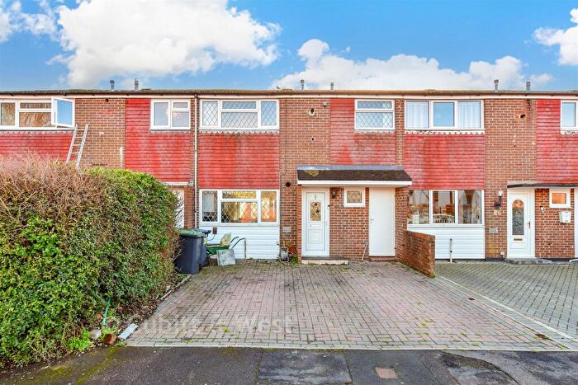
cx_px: 289
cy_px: 192
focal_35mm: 19
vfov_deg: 64.6
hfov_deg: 86.9
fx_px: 305
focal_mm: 13
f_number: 8
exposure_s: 1/125
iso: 500
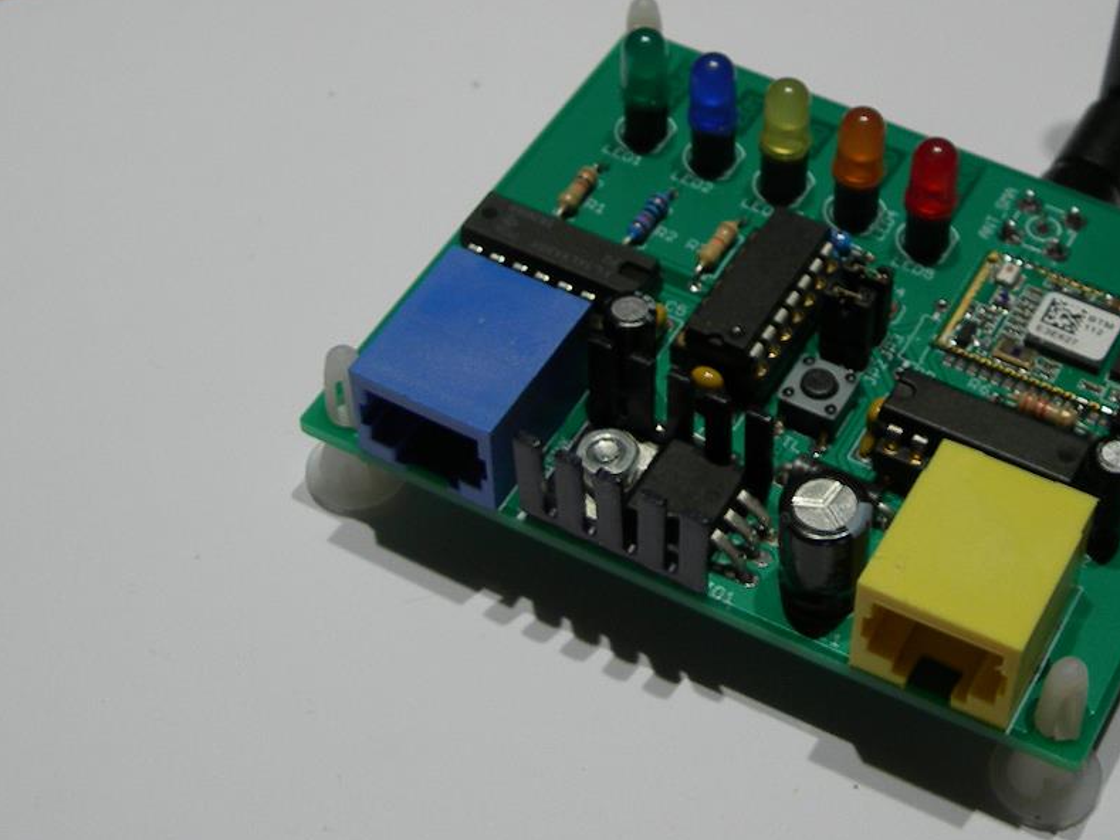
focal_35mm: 74
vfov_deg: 19.7
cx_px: 792
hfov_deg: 26.1
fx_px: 2395
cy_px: 199
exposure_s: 1/9.9
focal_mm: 7.8
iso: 50
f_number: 2.8
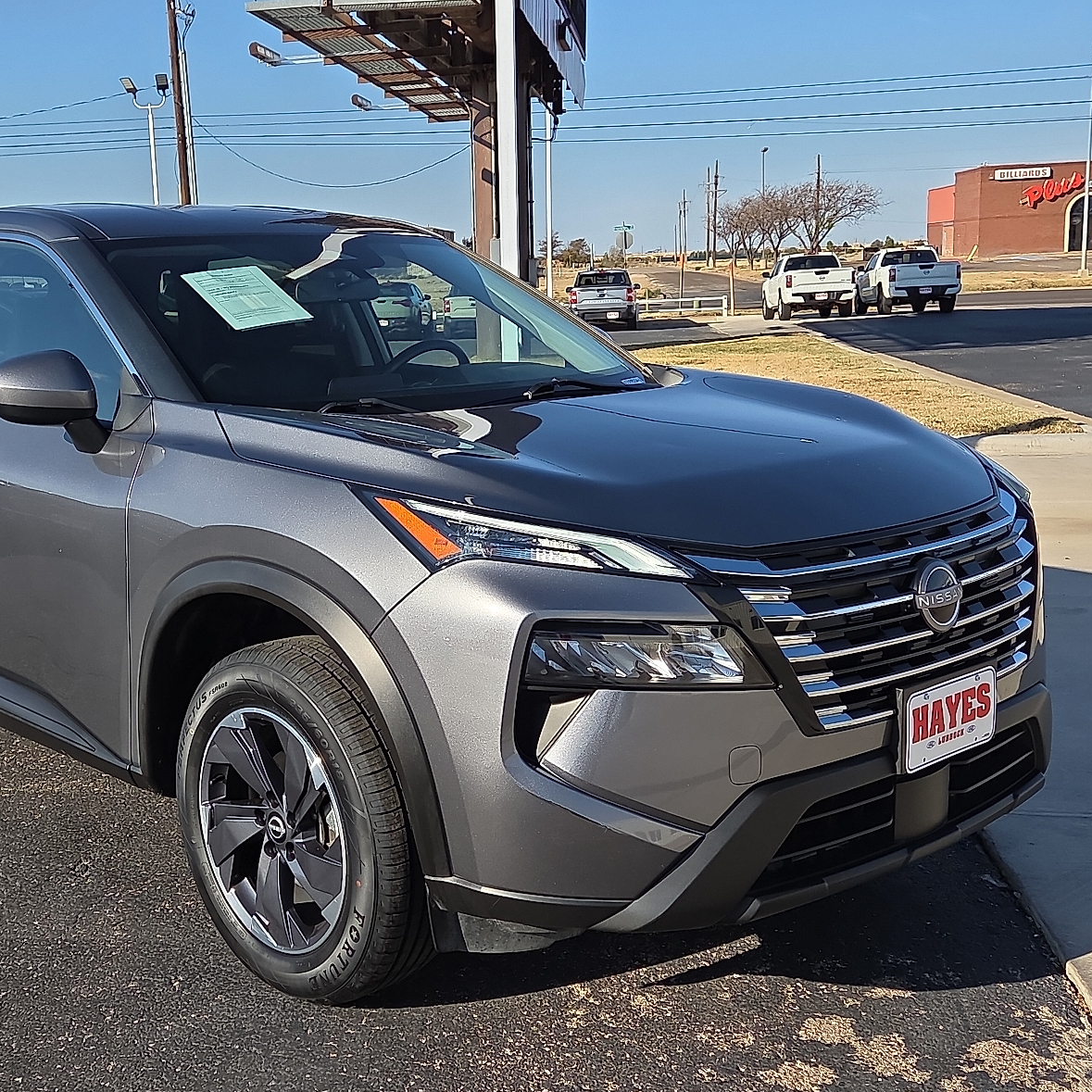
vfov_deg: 40.0
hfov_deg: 39.7
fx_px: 1499
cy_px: 555
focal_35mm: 42
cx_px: 385
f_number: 1.8
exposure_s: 1/1429
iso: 25
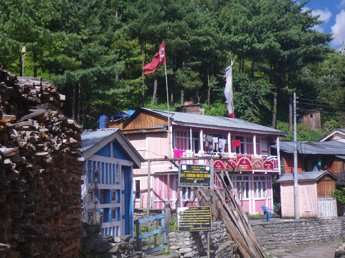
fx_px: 508
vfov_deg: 28.6
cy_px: 129
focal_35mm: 51
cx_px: 172
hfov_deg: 37.5
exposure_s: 1/200
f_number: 5.3
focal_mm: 9.1
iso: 50
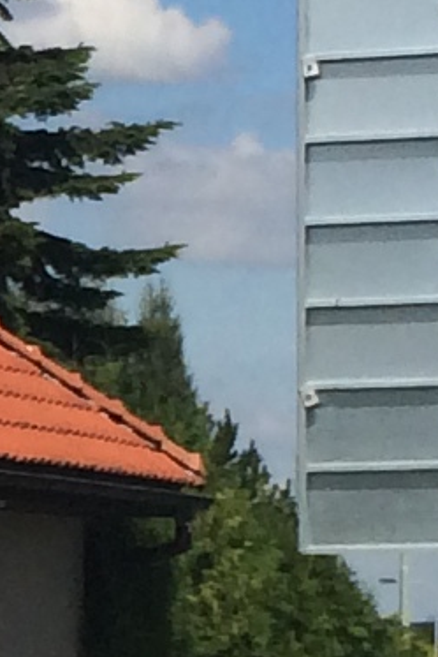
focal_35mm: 273
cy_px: 705
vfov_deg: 7.5
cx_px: -946
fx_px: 4977
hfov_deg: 4.8
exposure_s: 1/4566
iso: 40
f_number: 2.2
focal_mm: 4.12
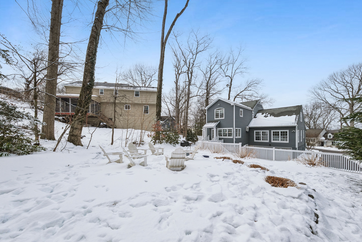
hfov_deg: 108.1
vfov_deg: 85.3
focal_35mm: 13
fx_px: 131
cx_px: 195
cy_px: 130
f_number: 8
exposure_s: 1/1600
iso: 640
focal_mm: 8
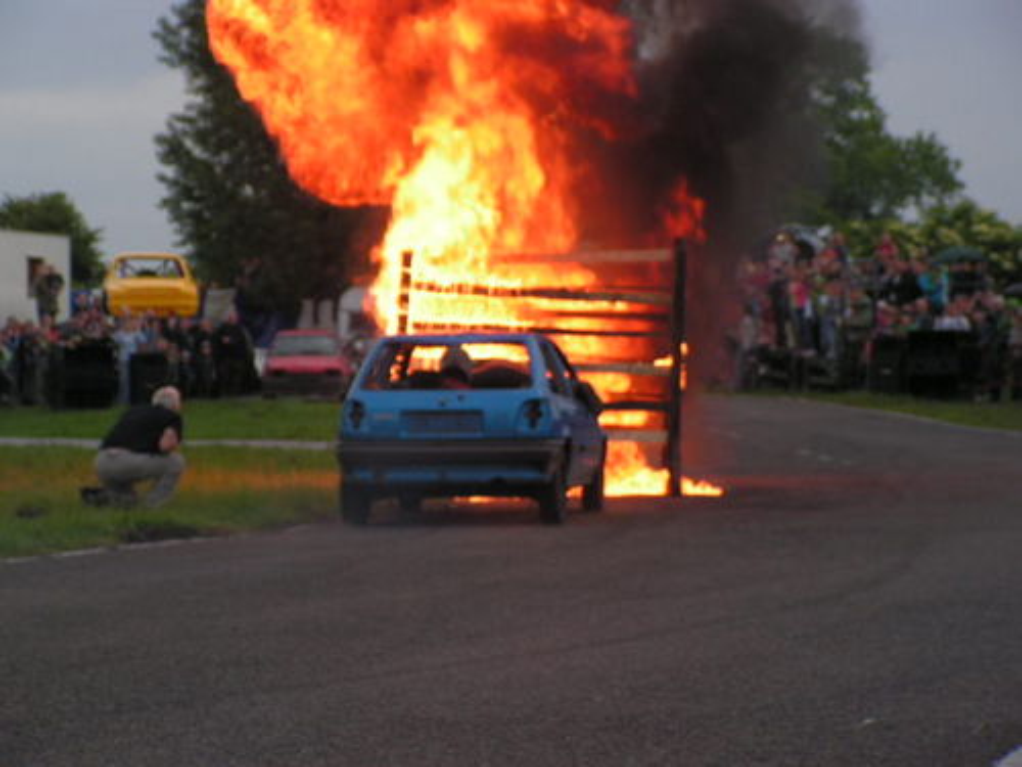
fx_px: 3838
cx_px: 511
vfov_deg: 11.4
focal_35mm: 130
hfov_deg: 15.2
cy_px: 384
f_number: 3.4
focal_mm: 21.8
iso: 64
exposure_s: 1/125
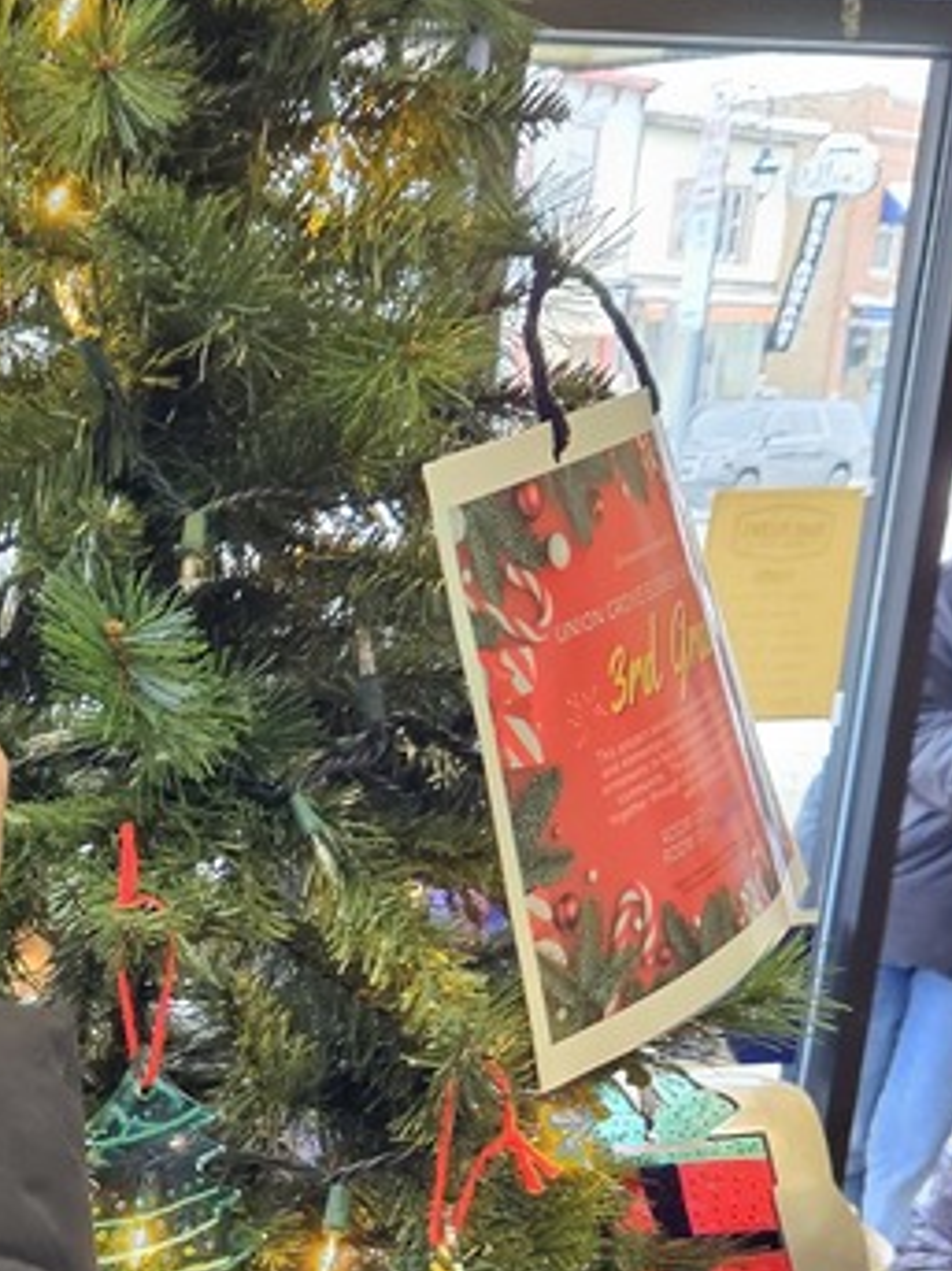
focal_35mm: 67
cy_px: 1271
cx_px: -270
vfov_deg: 27.3
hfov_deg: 20.2
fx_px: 2458
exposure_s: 1/170
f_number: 1.8
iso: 250
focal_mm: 5.4
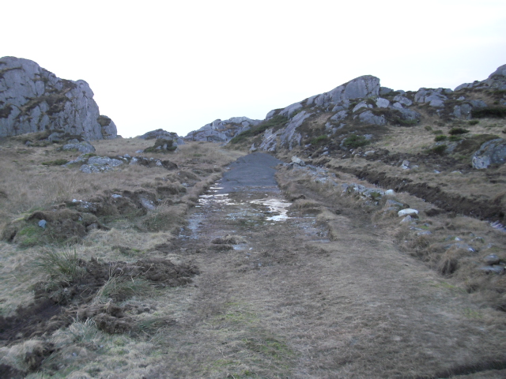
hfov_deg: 49.0
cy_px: 190
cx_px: 253
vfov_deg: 37.7
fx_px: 555
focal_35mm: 38
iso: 100
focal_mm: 6.2
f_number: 2.8
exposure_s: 1/80
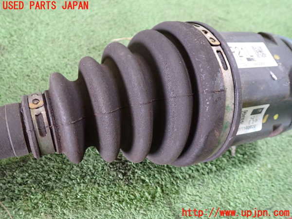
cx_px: 146
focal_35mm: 30
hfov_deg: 60.0
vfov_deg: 46.8
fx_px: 253
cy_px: 110
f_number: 2.3
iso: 640
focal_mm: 5.4
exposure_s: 1/30
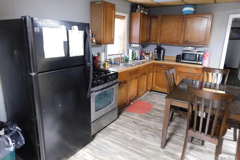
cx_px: 120
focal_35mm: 24
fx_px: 160
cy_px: 74
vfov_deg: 53.0
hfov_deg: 73.8
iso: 800
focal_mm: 4
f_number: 3
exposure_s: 1/6
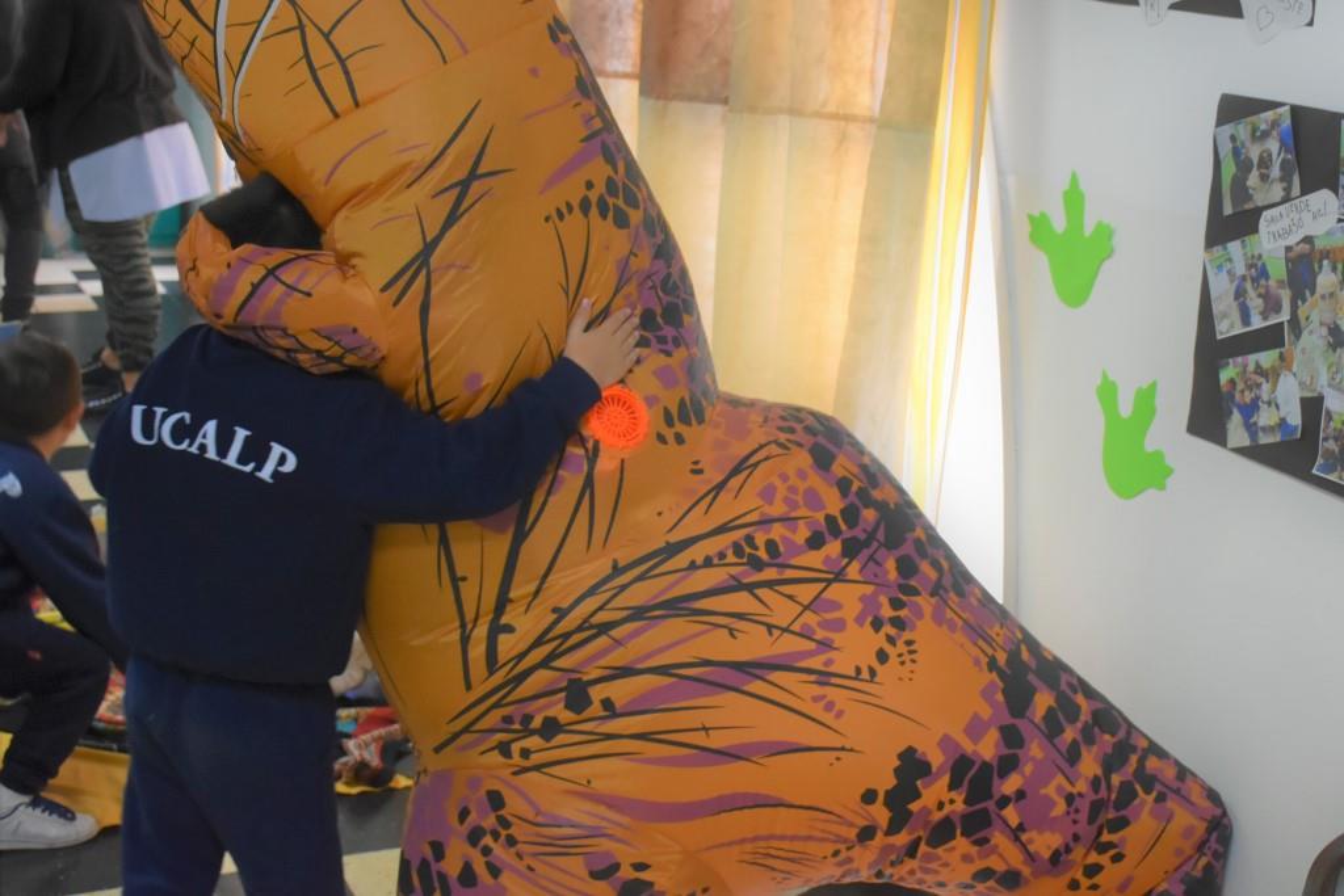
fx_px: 1792
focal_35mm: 48
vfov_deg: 28.1
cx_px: 672
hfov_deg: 41.1
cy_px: 448
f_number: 4
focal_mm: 32
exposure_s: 1/60
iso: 1600
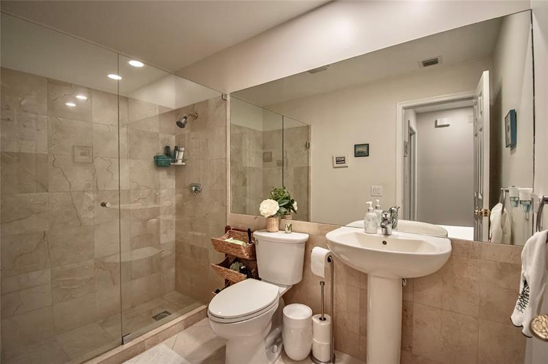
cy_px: 182
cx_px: 274
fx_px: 228
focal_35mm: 15
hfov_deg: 100.4
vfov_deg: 77.2
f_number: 4.5
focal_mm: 10
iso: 3200
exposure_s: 1/400
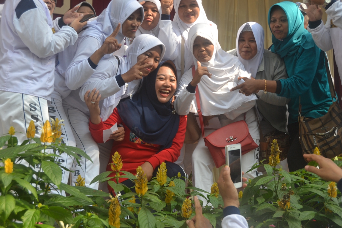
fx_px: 456
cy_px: 114
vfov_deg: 28.1
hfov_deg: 41.1
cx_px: 171
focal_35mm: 48
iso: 180
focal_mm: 32
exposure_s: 1/250
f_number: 5.6
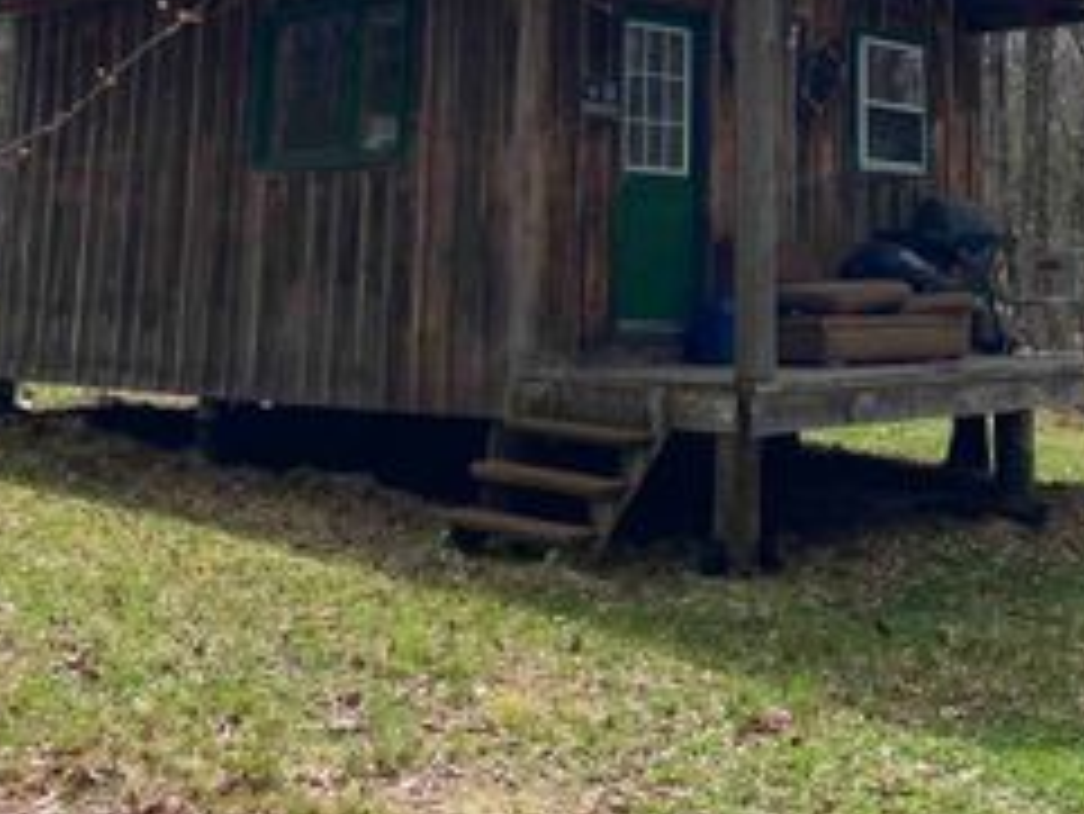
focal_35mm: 54
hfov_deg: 35.0
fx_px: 1692
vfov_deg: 25.7
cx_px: 765
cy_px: 7
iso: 32
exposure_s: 1/5025
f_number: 1.8
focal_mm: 4.25
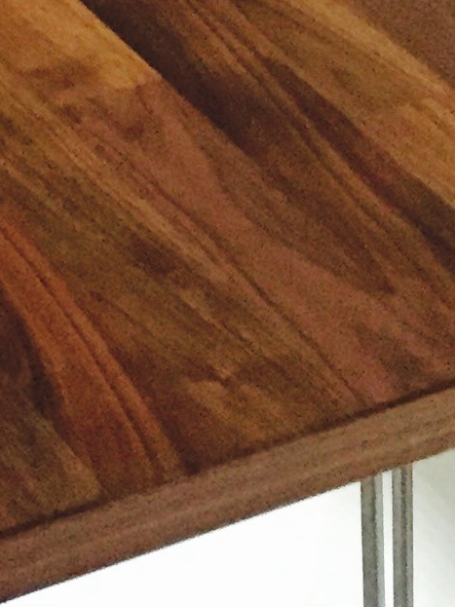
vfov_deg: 12.7
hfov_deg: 9.3
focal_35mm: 152
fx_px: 2665
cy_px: -114
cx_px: -384
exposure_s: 1/15
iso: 640
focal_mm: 4.15
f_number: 2.2
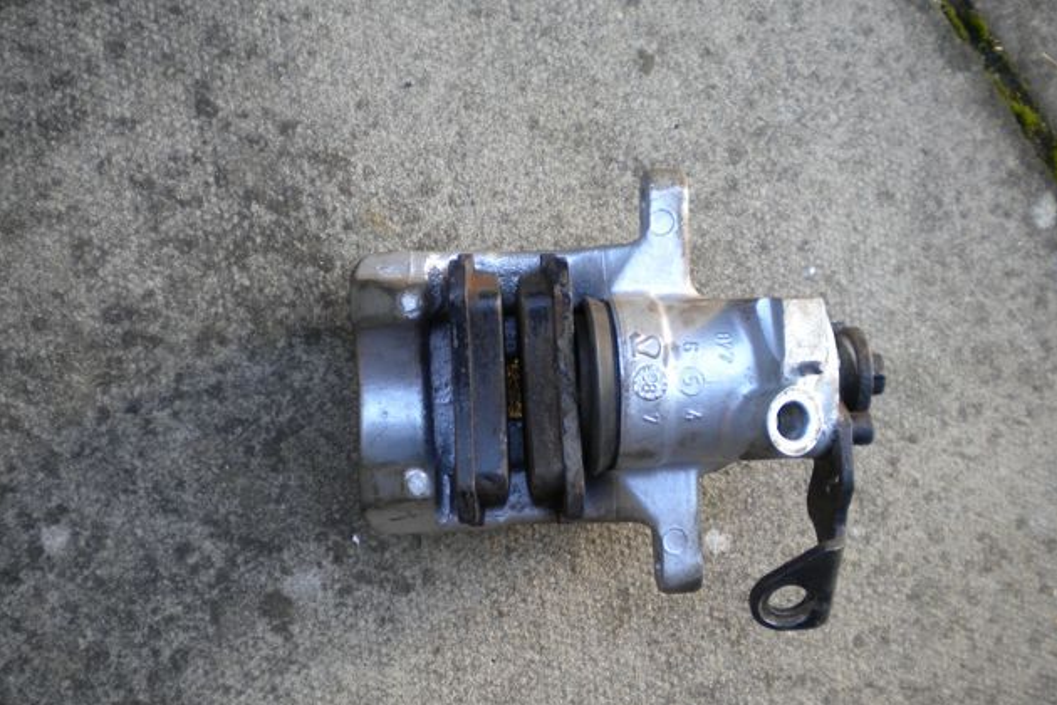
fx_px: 1086
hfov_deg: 51.9
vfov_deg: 35.9
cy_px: 401
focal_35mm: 37
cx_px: 535
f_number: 3.1
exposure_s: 1/53.1
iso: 97
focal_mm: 6.3
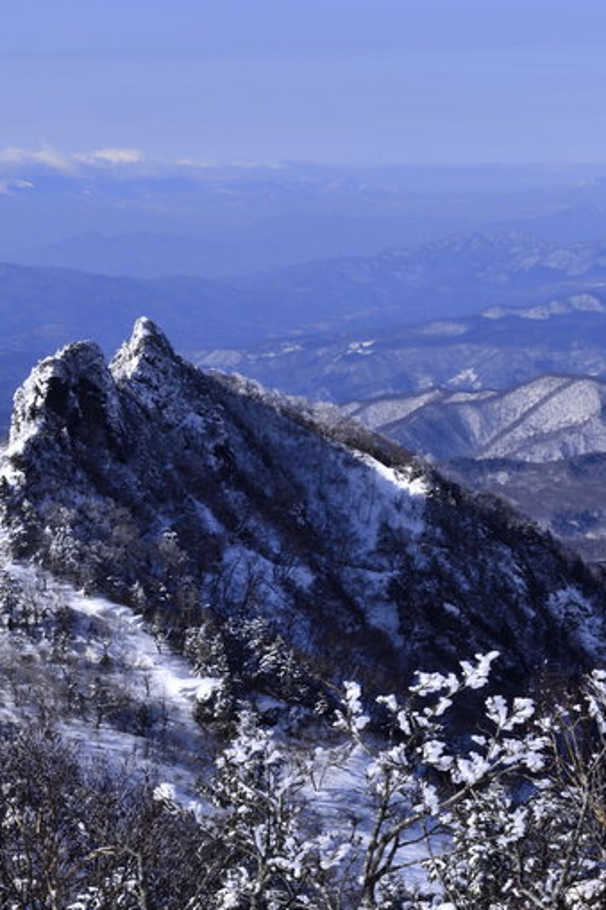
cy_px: 619
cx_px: 282
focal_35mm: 115
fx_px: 2905
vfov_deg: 17.7
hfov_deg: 11.9
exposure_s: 1/200
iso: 200
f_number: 22
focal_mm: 78
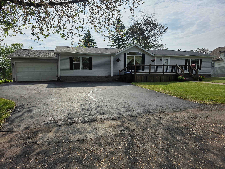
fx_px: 149
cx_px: 112
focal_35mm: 23
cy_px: 84
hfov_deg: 73.9
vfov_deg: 58.9
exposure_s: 1/7944
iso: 50
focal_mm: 6.3
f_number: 1.7
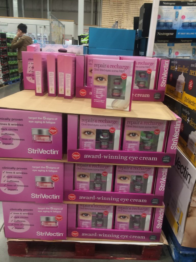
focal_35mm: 29
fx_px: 219
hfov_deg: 48.2
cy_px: 131
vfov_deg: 61.7
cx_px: 98
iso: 64
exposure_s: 1/30
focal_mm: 4.15
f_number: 2.2
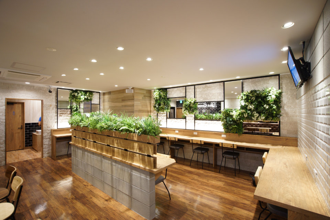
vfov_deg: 73.7
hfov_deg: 96.7
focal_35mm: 16
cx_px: 165
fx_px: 147
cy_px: 110
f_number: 8
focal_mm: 16
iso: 400
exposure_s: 1/3.33
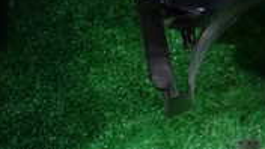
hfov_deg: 21.6
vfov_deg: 11.2
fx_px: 653
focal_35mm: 93
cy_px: -188
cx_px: 303
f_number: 2
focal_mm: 4.5
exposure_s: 1/30
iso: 250
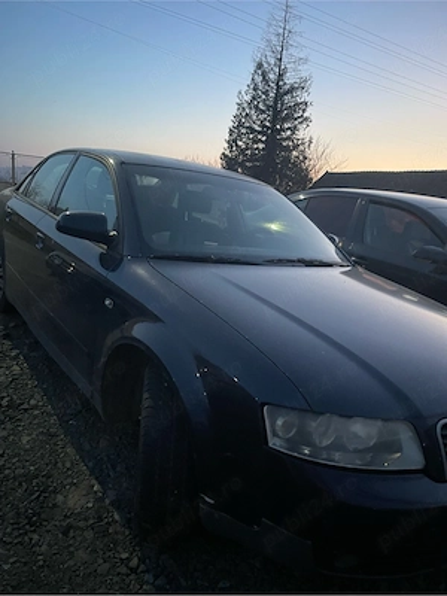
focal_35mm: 25
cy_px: 298
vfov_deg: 69.4
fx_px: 430
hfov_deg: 54.9
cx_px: 224
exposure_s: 1/33
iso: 500
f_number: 1.6
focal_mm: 5.1
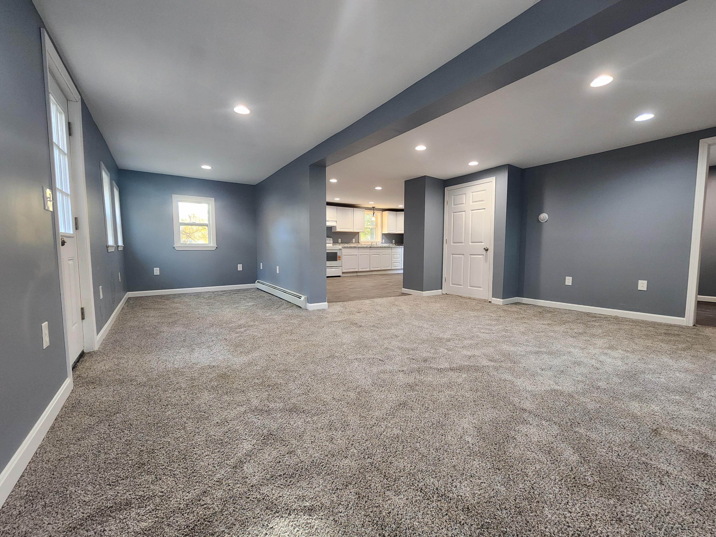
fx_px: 269
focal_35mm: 13
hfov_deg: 106.2
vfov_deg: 89.9
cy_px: 268
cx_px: 358
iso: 320
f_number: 2.2
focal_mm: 2.2
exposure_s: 1/60
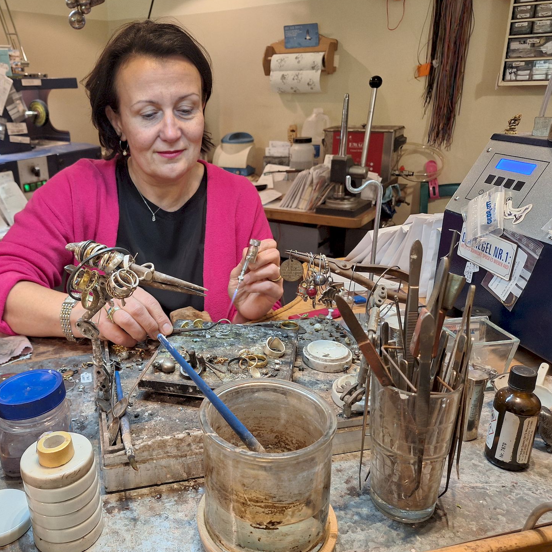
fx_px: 505
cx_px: 187
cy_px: 280
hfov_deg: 56.2
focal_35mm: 28
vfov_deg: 57.3
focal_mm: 5.54
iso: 200
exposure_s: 1/50
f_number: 1.8
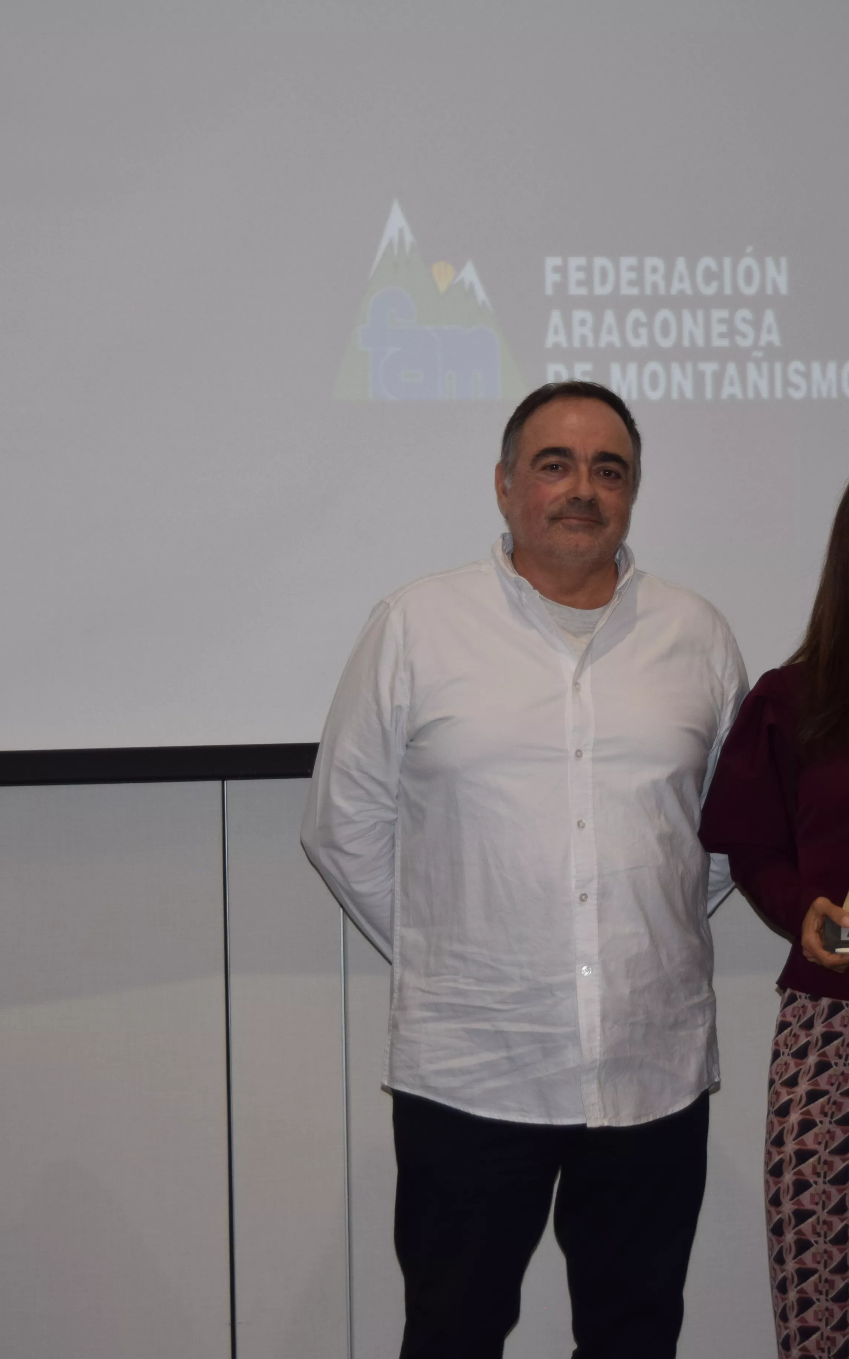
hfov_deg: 15.4
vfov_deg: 24.4
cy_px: 635
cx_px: 513
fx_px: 3147
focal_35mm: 85
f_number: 4.5
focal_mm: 34
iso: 400
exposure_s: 1/200
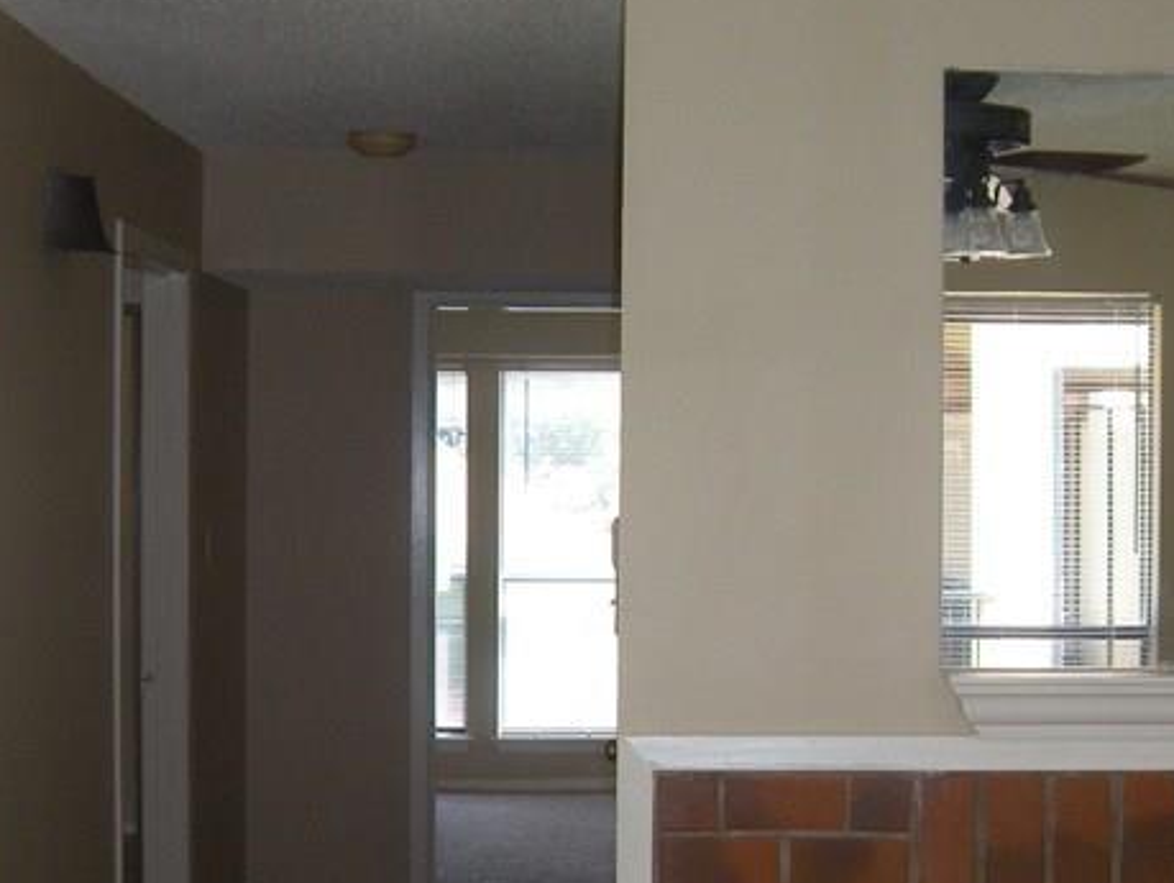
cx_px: 714
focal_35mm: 78
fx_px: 2647
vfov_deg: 18.9
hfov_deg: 25.0
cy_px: 555
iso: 120
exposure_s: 1/65.1
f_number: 3.8
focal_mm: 5.9
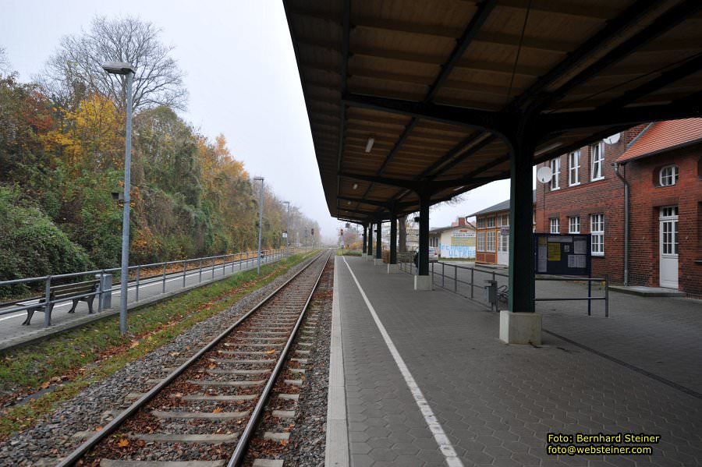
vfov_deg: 53.1
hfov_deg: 73.8
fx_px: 468
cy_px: 234
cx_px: 351
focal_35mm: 24
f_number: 5
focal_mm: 24
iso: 200
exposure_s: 1/100
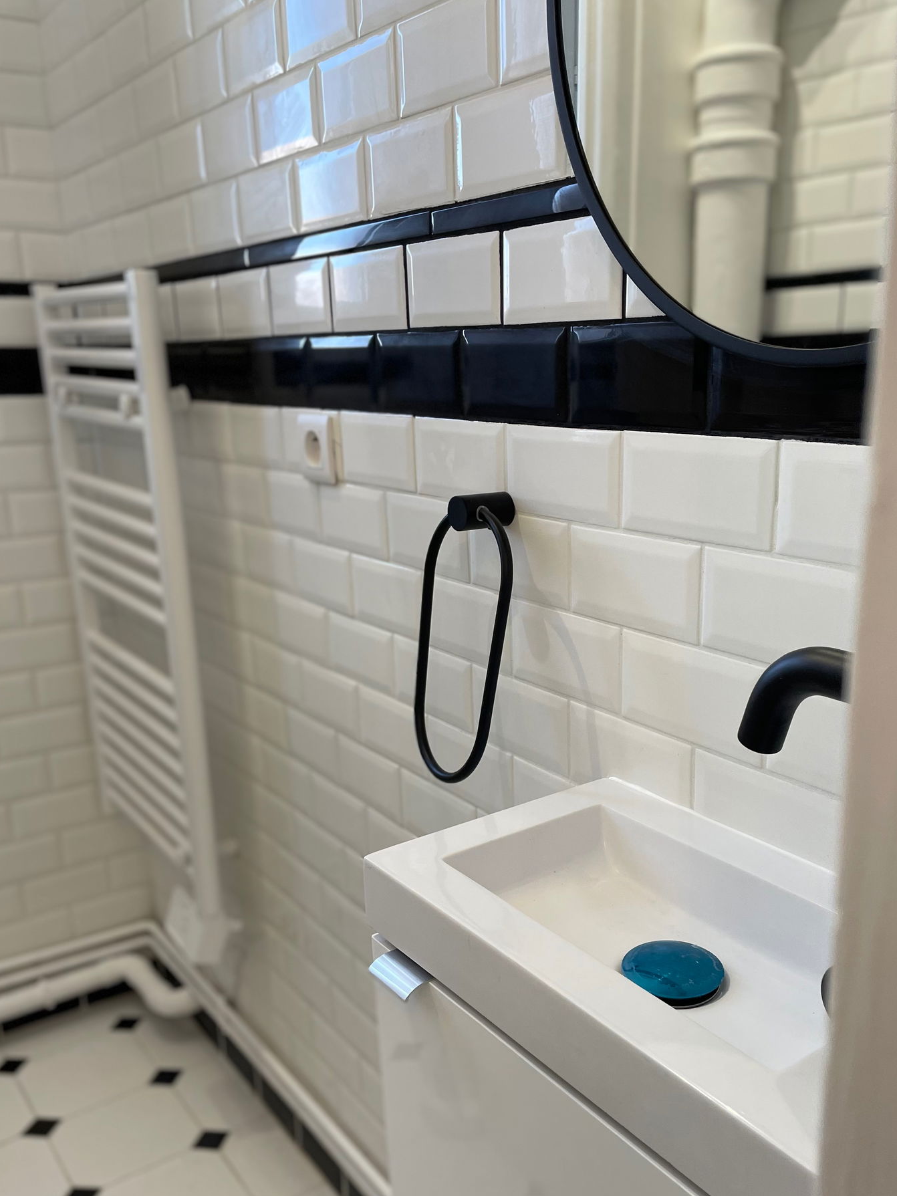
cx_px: 518
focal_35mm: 31
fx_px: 1071
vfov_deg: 58.0
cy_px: 696
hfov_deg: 45.3
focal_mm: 4.2
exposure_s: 1/100
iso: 80
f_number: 1.6
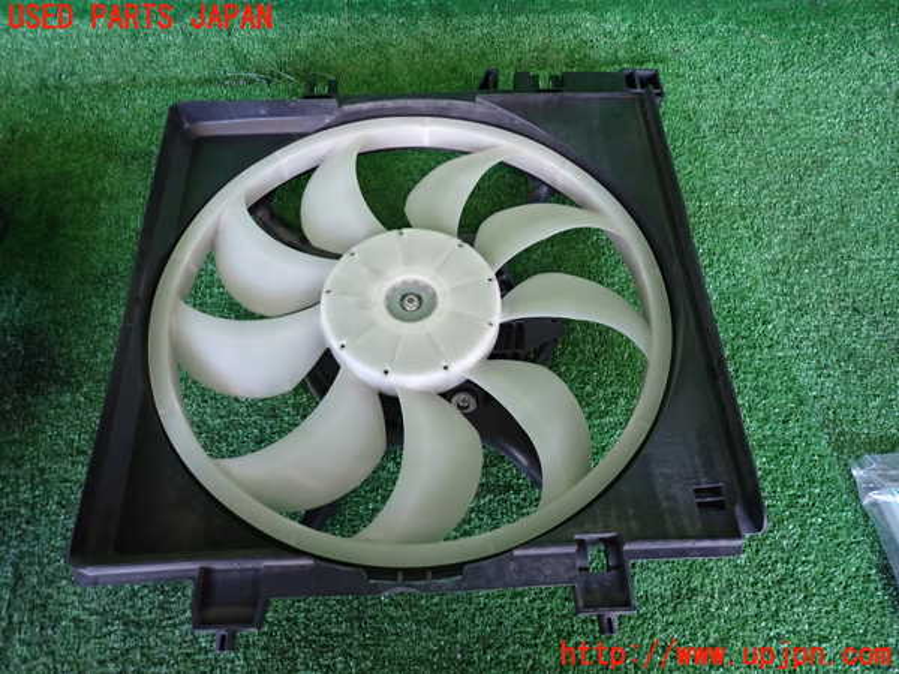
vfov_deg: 54.9
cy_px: 337
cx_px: 450
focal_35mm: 25
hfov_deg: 69.4
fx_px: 649
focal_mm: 4.5
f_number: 2
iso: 250
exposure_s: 1/30
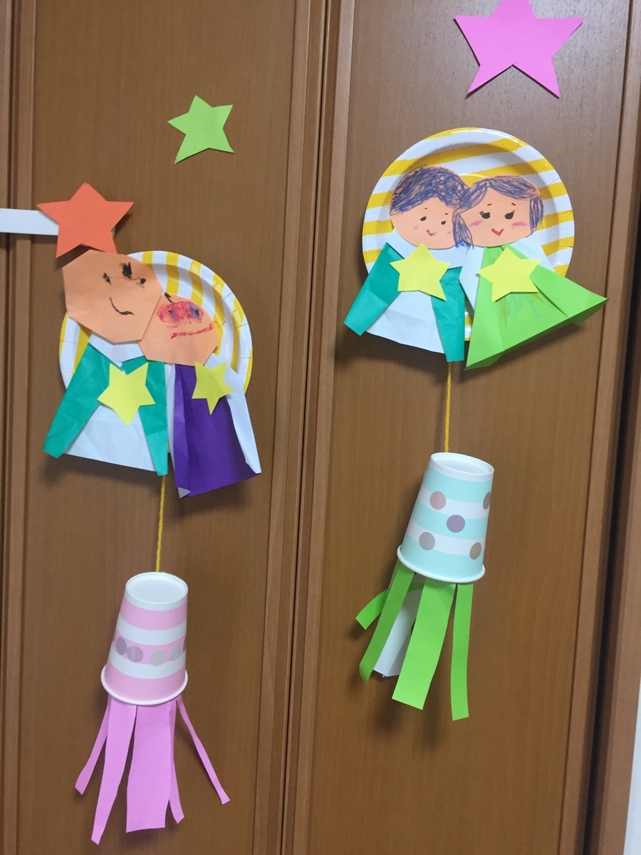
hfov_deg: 48.2
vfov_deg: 61.7
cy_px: 428
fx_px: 716
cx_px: 320
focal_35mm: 29
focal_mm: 4.15
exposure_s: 1/30
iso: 100
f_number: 2.2
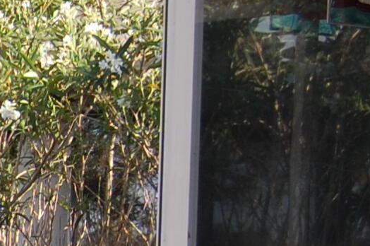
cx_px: -472
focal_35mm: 206
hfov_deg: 9.1
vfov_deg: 6.5
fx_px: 2115
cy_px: 404
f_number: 5.6
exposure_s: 1/500
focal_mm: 24
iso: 280
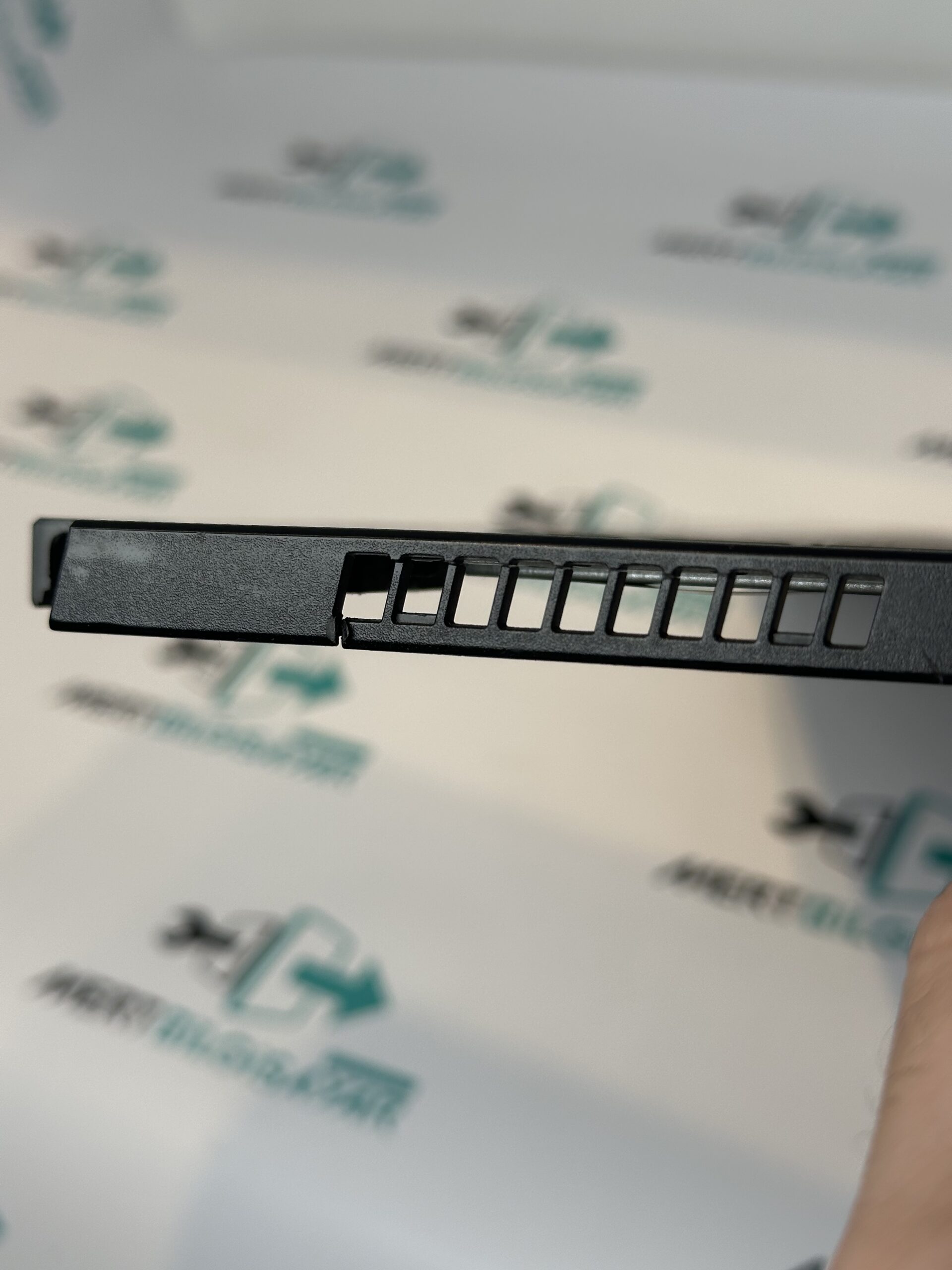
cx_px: 476
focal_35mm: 48
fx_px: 1760
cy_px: 635
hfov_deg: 30.3
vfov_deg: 39.7
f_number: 1.78
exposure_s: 1/654
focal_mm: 6.86
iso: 64
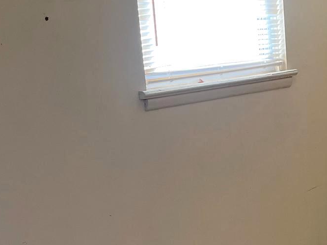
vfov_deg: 18.4
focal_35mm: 80
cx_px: 237
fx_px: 755
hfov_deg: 24.2
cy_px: 154
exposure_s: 1/122
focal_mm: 5.1
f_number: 1.6
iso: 100
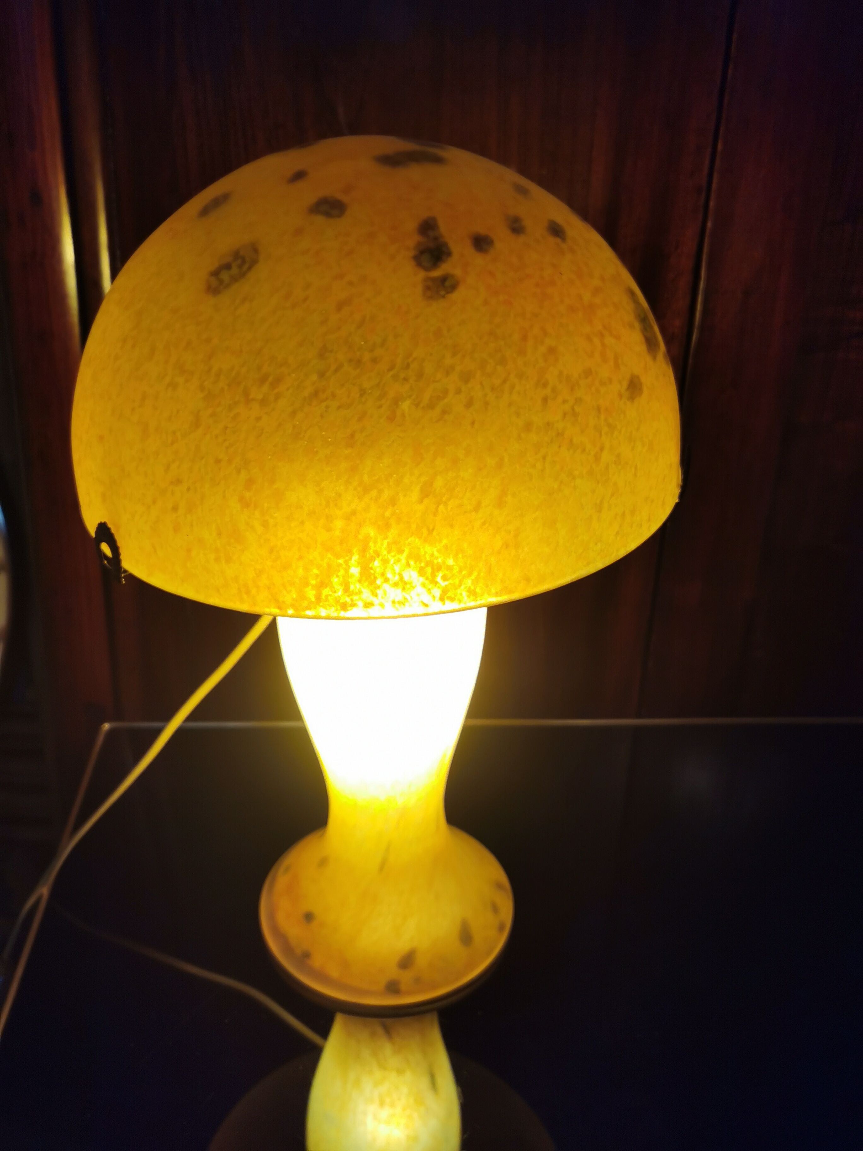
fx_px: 1130
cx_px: 432
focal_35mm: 34
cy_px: 576
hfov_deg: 41.8
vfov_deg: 54.0
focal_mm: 5.56
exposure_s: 1/100
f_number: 1.6
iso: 50
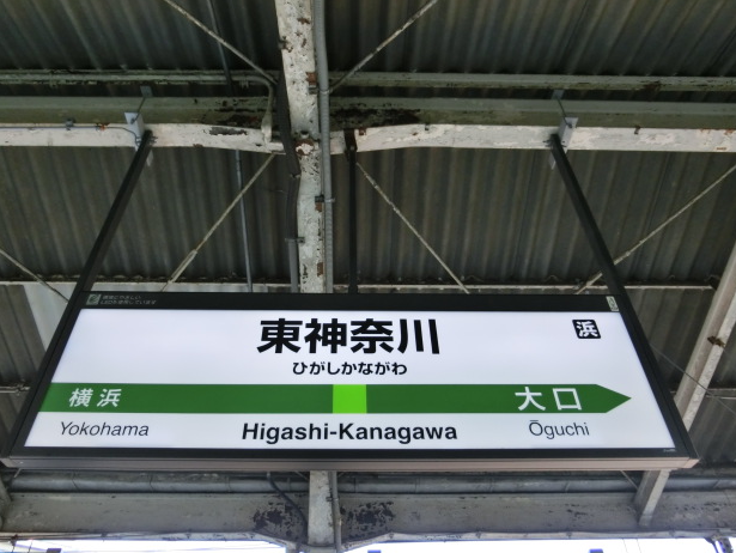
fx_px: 553
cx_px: 359
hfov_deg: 67.3
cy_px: 267
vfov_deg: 53.1
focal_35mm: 26
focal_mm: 4.5
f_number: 3.5
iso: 160
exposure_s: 1/125
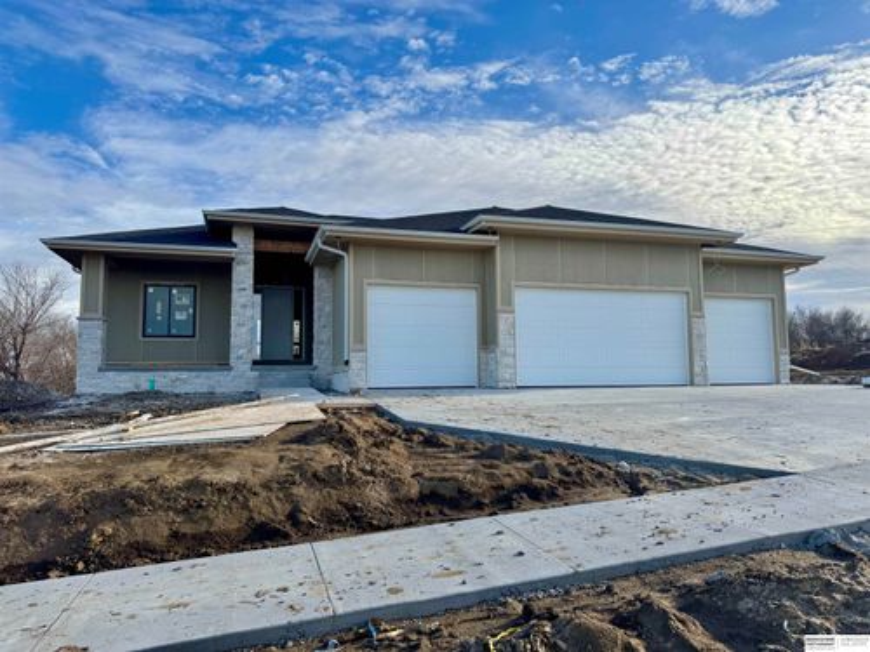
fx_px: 603
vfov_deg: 56.8
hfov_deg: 71.6
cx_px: 435
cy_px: 326
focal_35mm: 24
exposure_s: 1/4608
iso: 80
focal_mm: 6.76
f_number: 1.78
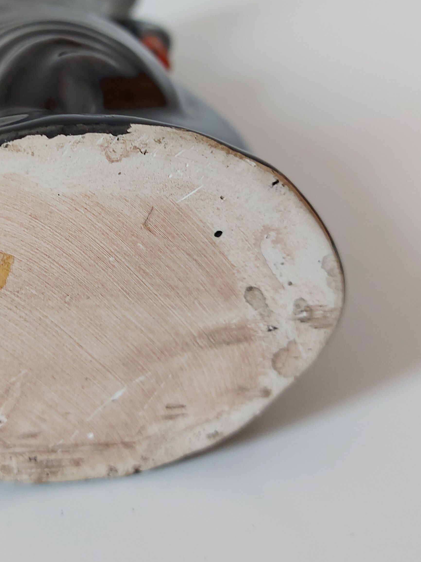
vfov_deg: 39.4
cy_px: 205
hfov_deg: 29.6
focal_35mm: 48
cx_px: 83
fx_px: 778
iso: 125
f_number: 1.8
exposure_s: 1/50
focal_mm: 5.23
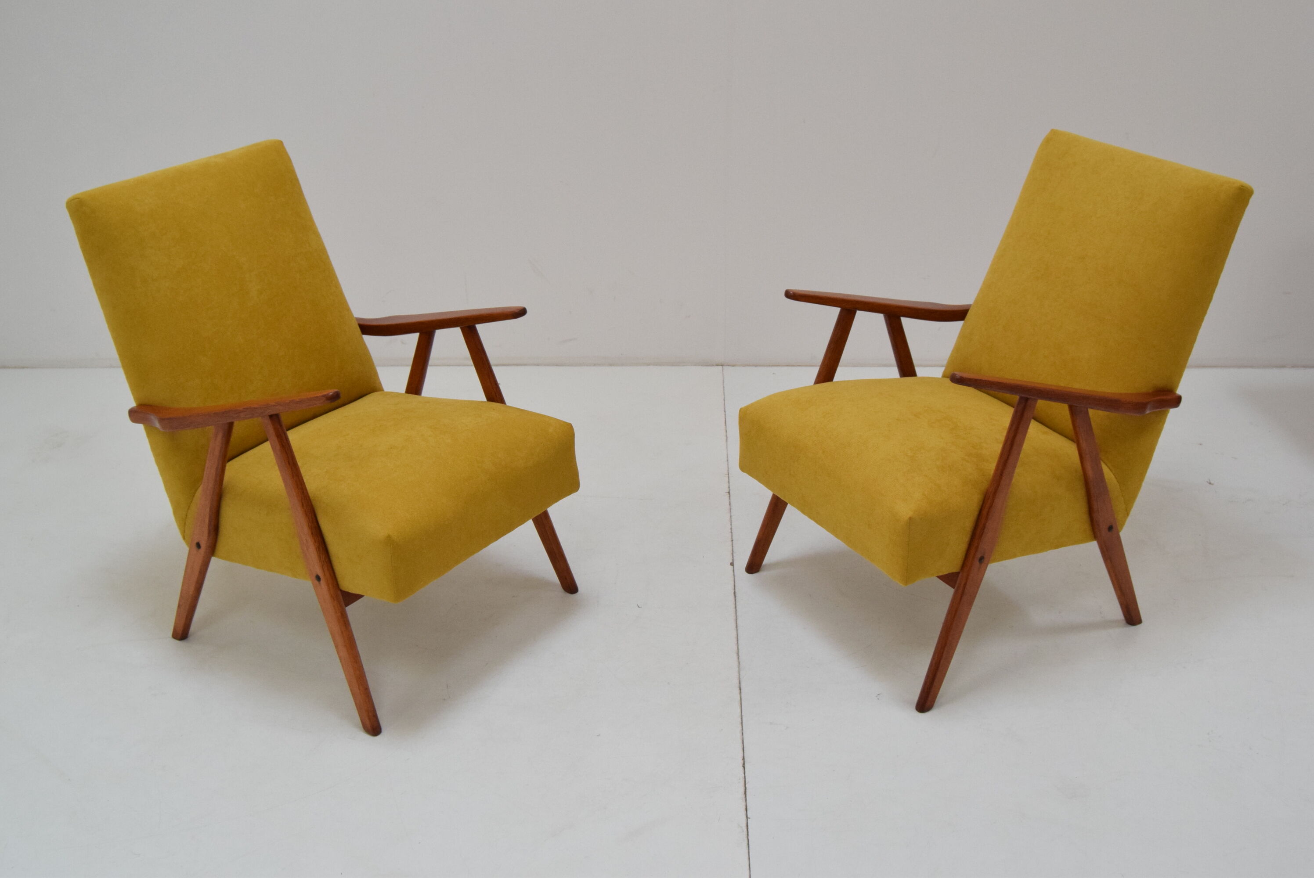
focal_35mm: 36
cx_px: 657
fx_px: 1315
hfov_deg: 53.1
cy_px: 439
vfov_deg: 36.9
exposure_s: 1/250
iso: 1600
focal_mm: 24
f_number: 8
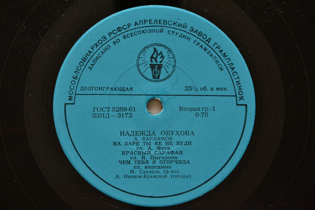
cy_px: 105
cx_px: 158
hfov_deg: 19.5
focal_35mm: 105
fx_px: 919
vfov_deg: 13.0
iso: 800
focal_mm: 70
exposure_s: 1/200
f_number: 7.1
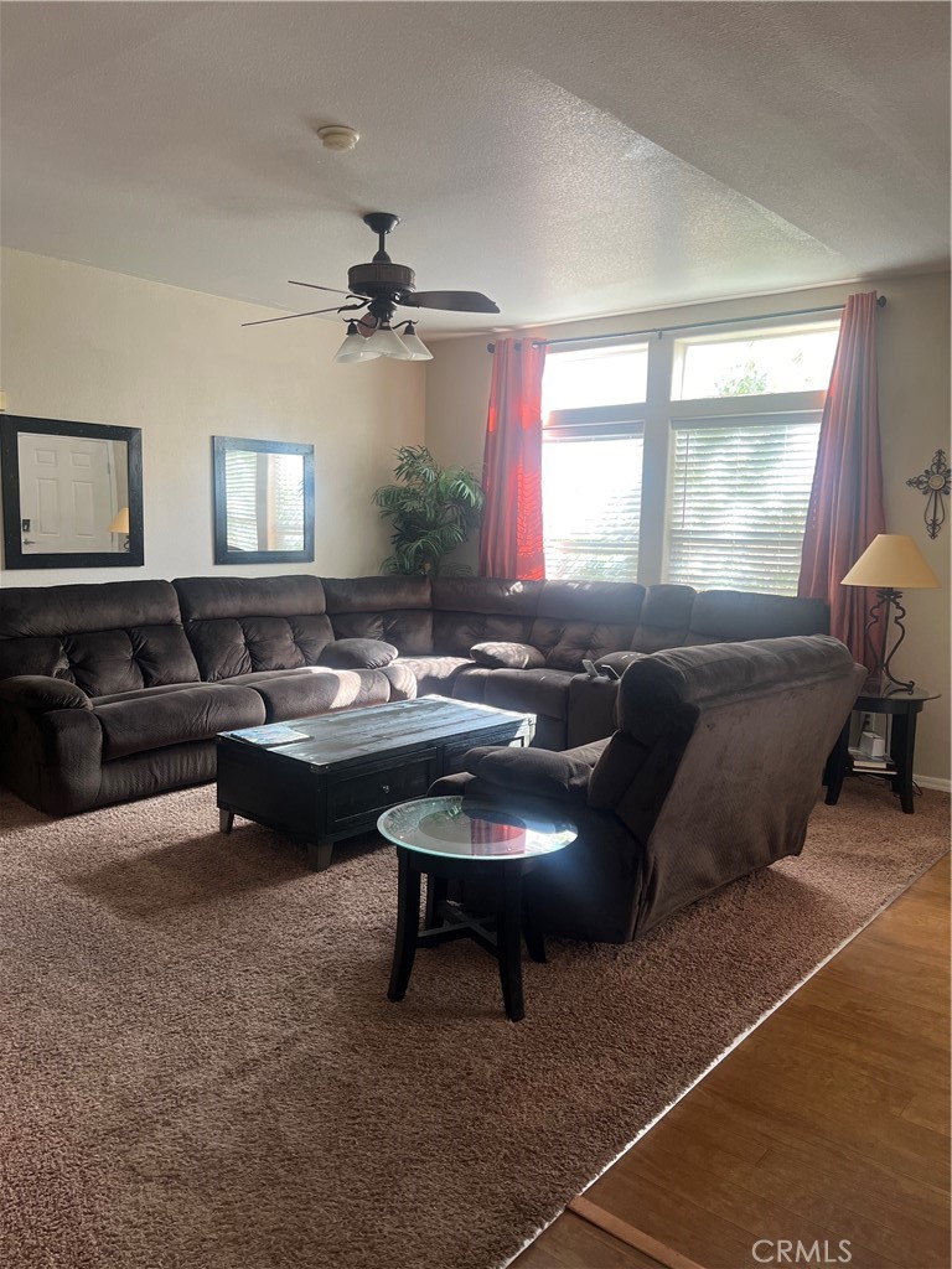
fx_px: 953
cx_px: 476
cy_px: 634
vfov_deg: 67.3
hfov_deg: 53.1
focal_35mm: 26
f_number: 1.5
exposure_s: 1/121
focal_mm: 5.7
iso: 100
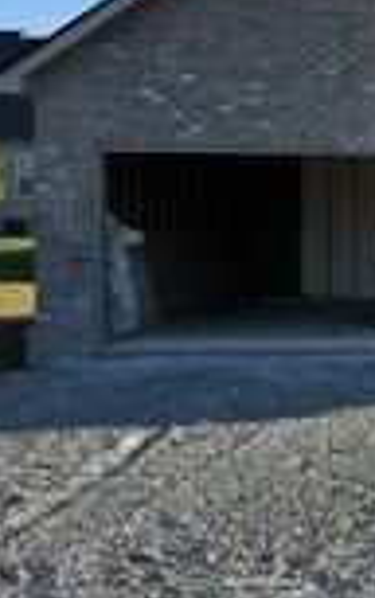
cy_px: 244
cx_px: 684
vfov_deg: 24.9
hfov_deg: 14.0
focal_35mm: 83
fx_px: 1353
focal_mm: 6.76
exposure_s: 1/2445
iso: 80
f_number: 1.78
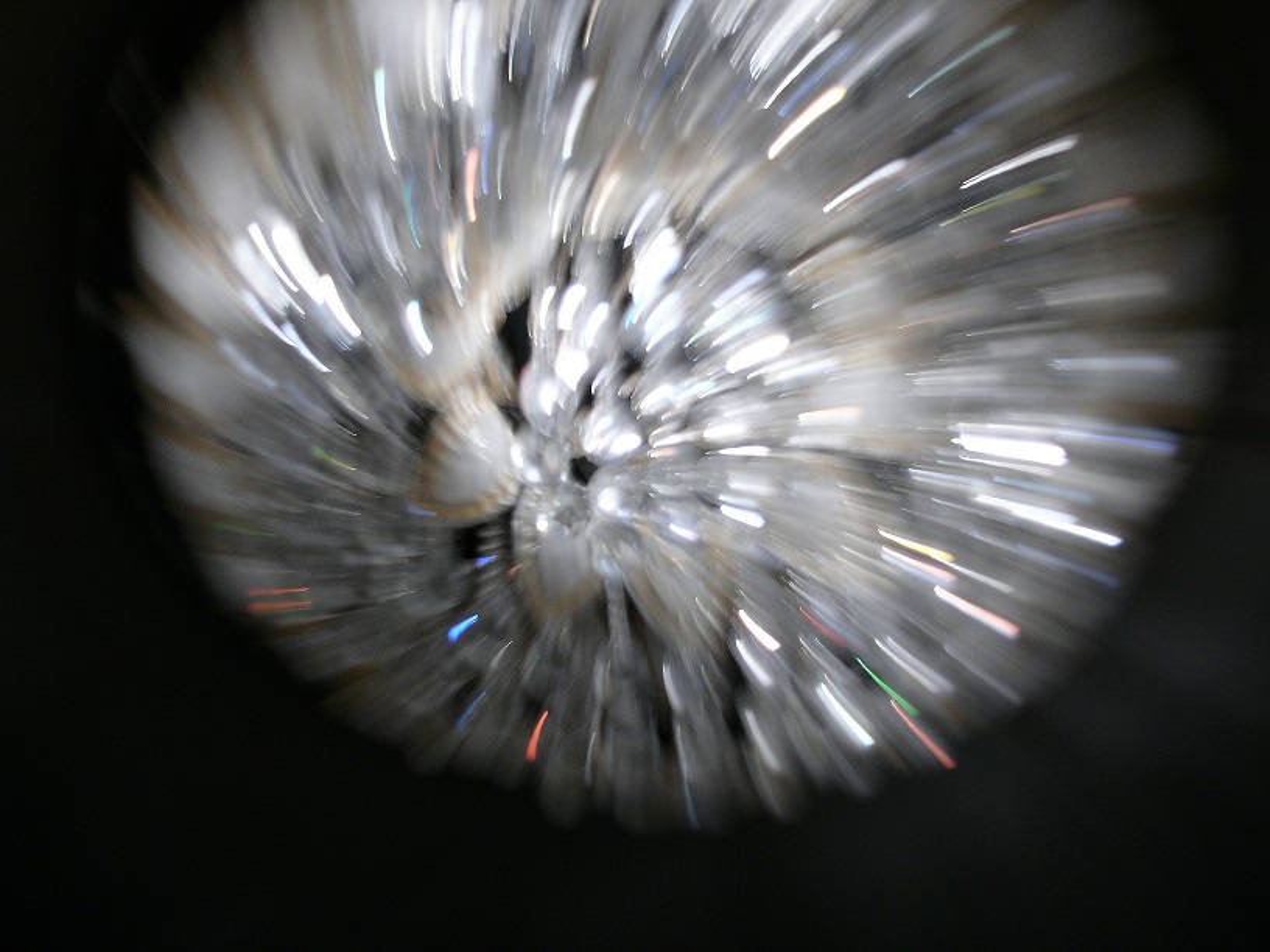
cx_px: 635
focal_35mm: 289
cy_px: 476
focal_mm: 54.7
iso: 100
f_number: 4
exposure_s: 1/50
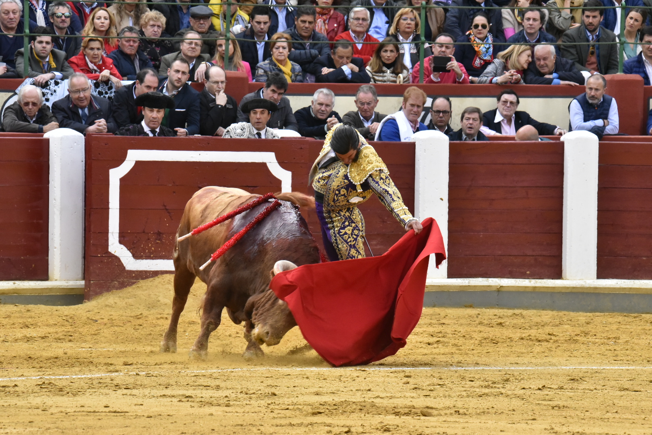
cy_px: 218
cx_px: 326
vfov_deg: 4.0
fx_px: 6157
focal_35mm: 340
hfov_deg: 6.1
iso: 6400
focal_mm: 340
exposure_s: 1/800
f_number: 18
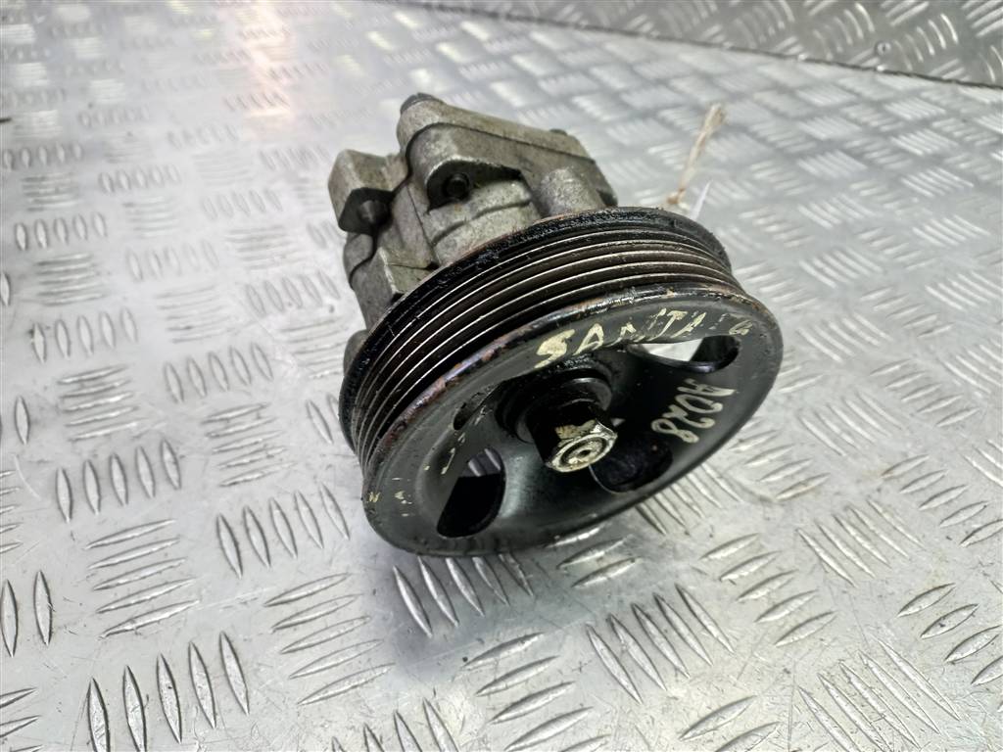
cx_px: 502
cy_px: 376
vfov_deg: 54.9
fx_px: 724
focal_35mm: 25
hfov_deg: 69.4
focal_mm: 4.6
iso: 125
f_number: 1.8
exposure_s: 1/50
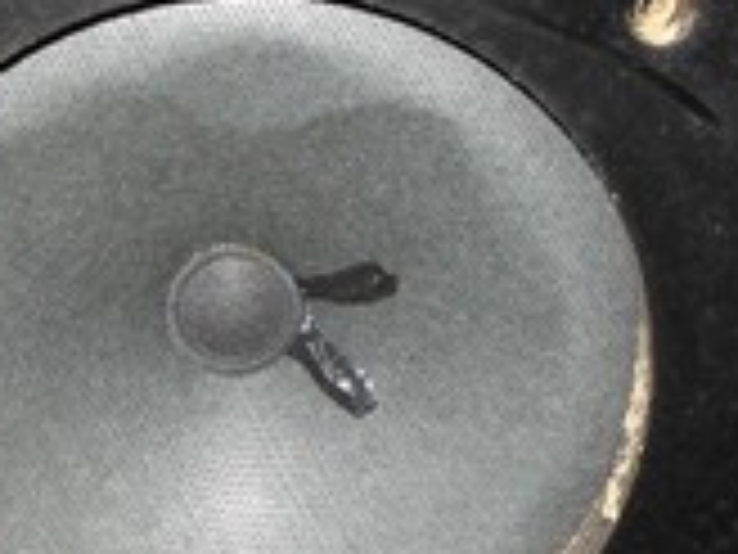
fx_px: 1919
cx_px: 225
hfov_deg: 21.7
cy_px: 279
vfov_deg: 16.4
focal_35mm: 90
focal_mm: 6
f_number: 6.9
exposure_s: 1/30
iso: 250
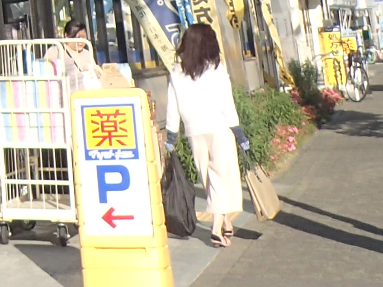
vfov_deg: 10.0
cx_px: -309
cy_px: -311
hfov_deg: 13.1
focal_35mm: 136
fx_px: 1505
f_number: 2.8
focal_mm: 4.5
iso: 100
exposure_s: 1/1000
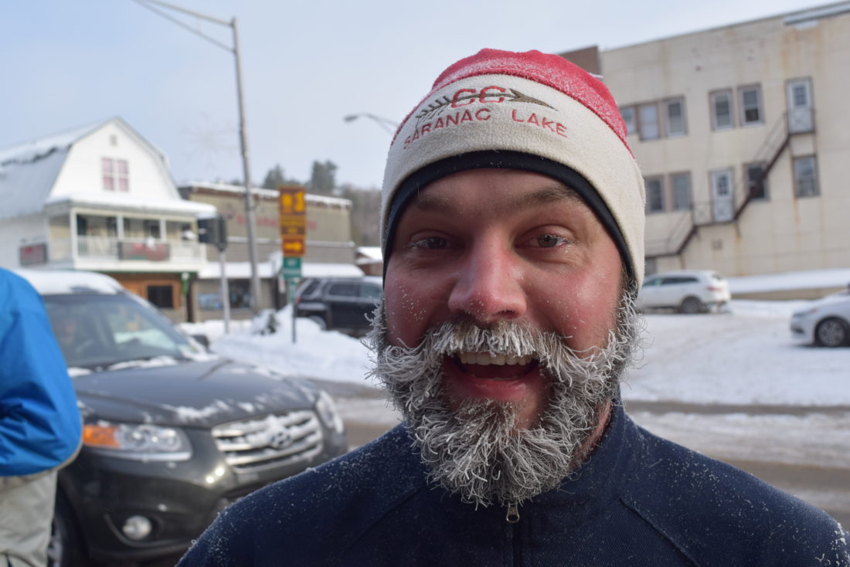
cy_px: 284
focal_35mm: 42
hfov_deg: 46.4
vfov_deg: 31.9
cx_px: 425
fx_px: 992
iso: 200
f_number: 8
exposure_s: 1/320
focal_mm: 28
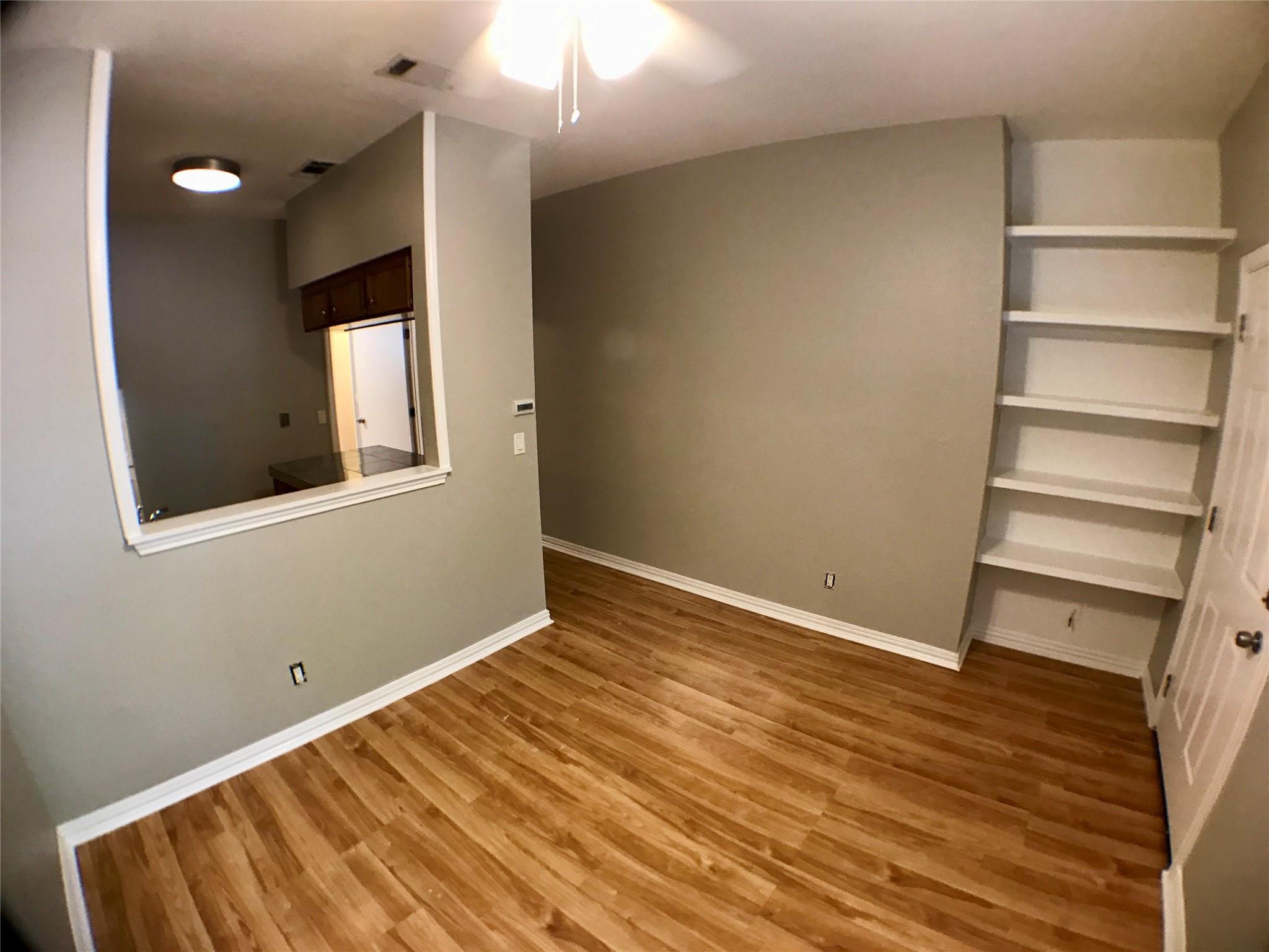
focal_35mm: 28
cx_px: 634
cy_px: 476
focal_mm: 3.99
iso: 40
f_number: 1.8
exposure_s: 1/17
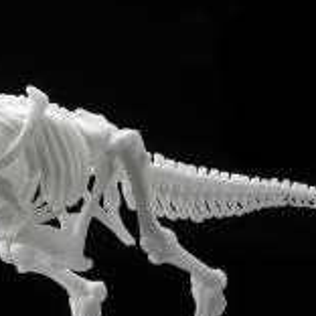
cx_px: 67
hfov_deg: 15.7
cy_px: 184
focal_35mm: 110
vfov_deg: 15.8
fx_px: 1136
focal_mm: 35
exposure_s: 1
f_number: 22
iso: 125
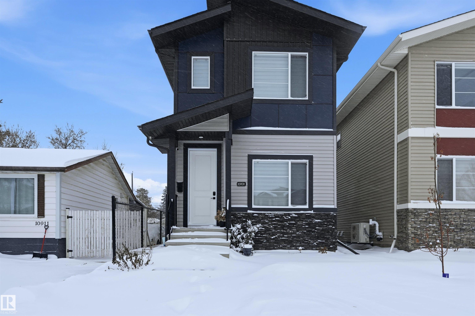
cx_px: 238
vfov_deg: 63.1
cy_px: 158
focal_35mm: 20
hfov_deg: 85.5
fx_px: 257
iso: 100
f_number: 8
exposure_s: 1/1250
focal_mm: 19.5
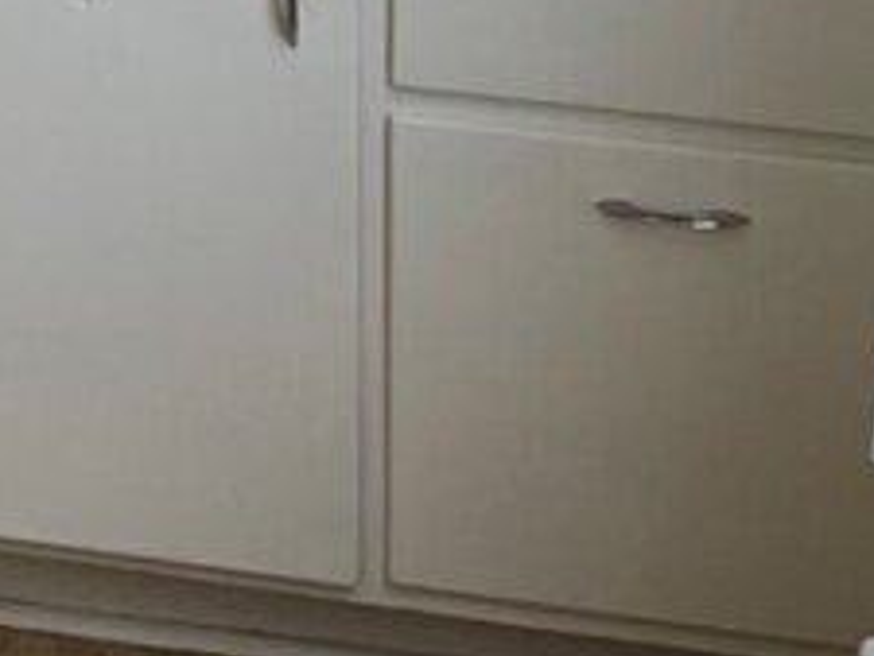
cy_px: -869
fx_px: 4092
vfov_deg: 8.5
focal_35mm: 162
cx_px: -866
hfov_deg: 11.1
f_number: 1.6
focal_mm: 4.2
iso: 80
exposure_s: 1/120
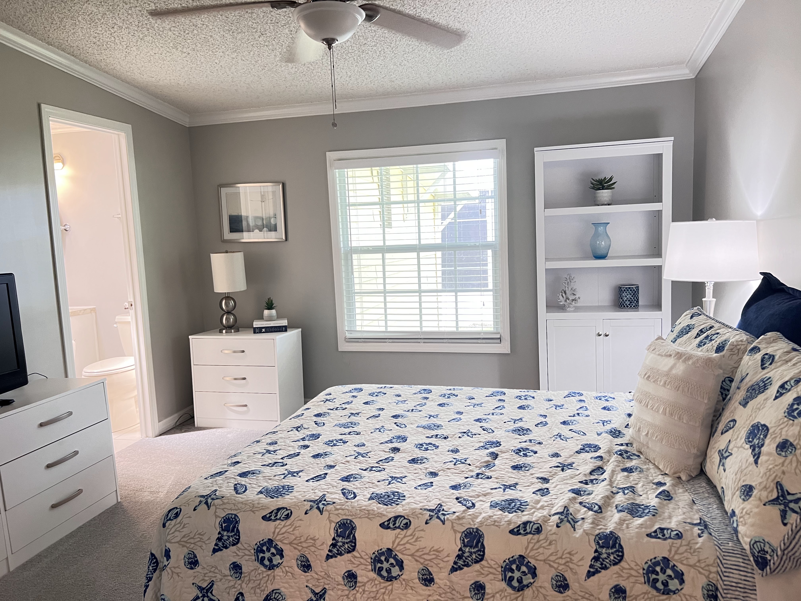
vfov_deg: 53.1
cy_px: 300
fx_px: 602
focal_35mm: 26
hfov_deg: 67.3
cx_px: 400
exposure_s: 1/60
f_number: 1.5
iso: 320
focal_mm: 5.7
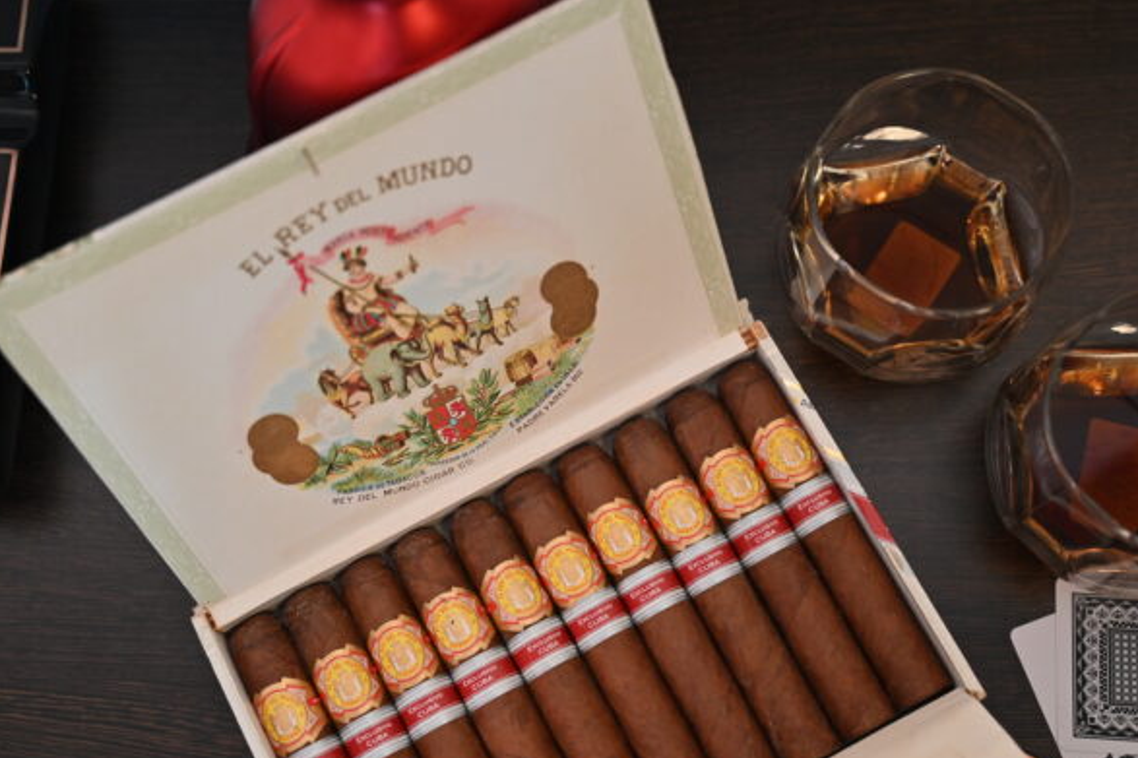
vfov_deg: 29.2
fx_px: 1454
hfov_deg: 42.8
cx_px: 576
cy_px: 383
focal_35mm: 46
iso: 1600
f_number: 4
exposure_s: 1/160
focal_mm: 45
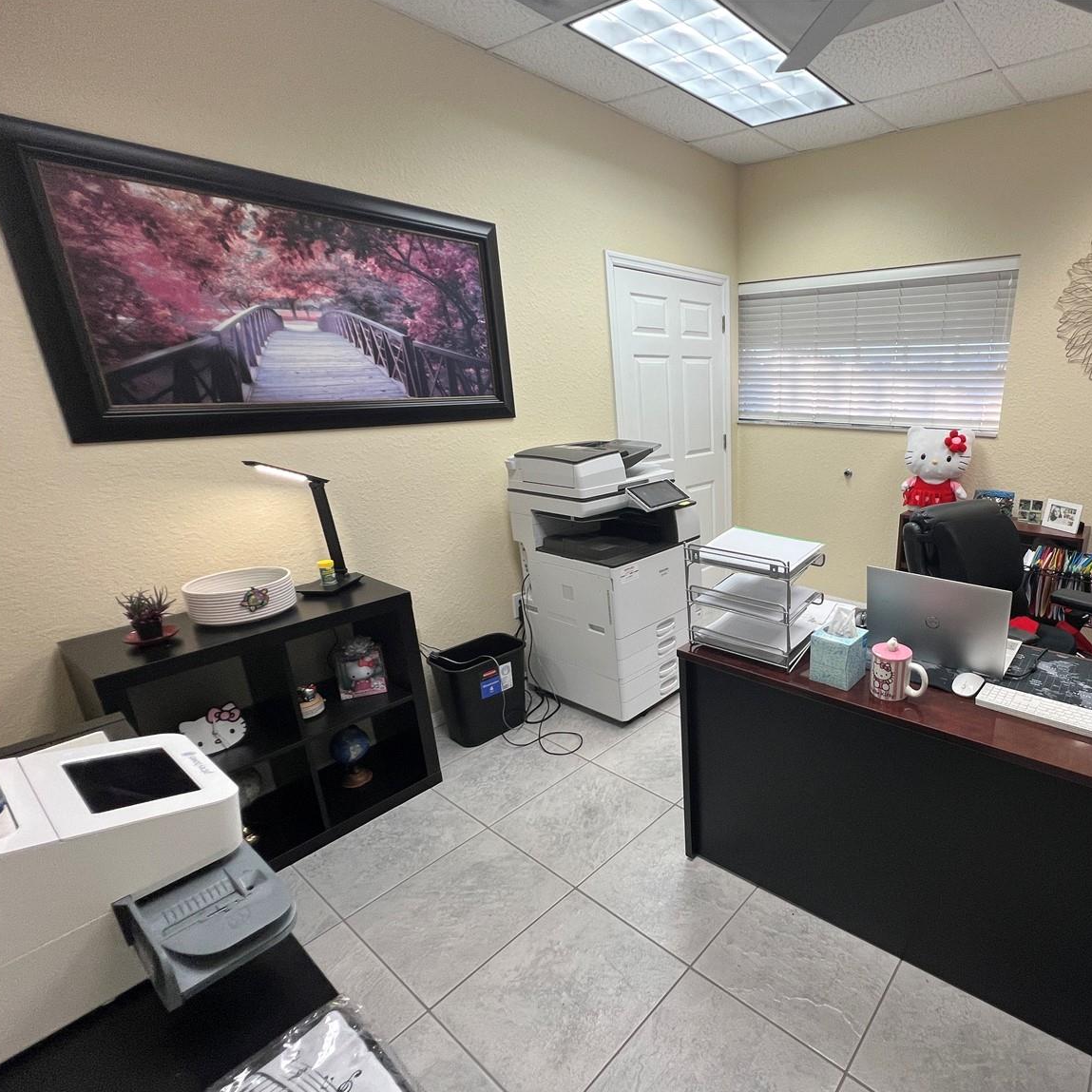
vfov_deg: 87.4
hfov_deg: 83.5
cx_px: 753
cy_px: 567
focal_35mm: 16
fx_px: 571
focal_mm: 1.57
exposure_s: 1/129
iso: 125
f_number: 1.8
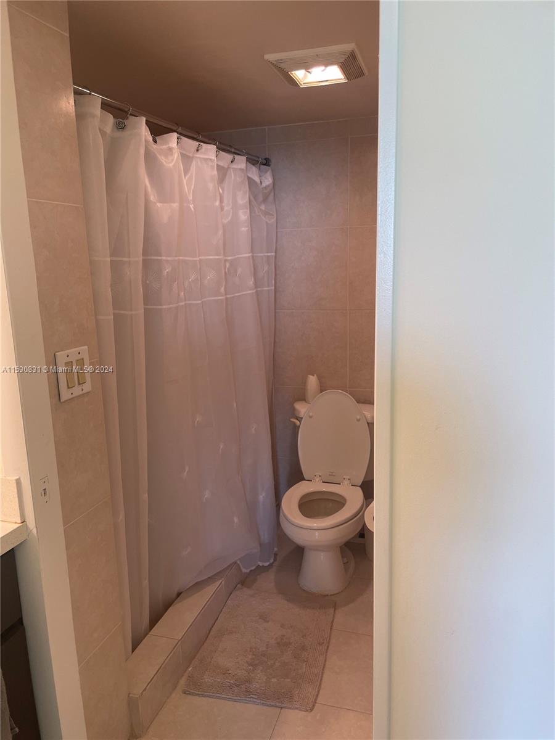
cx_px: 278
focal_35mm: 26
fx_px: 556
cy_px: 370
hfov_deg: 53.1
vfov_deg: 67.3
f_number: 1.6
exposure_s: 1/120
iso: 100
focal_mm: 4.2
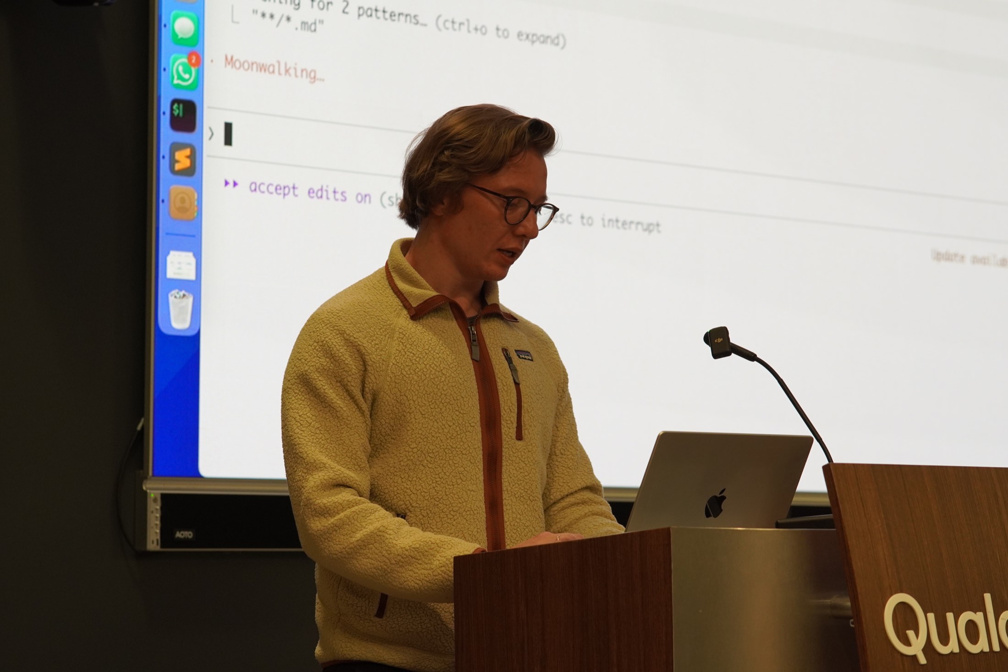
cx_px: 504
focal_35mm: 112
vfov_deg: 12.2
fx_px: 3149
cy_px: 336
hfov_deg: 18.2
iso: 800
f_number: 4
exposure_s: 1/160
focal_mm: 75
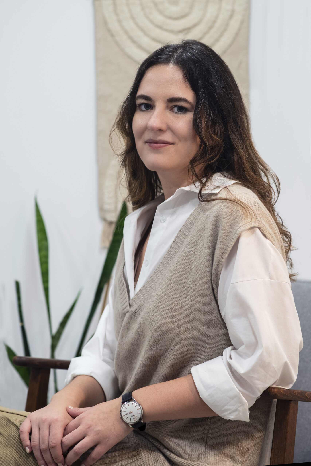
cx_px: 156
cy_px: 233
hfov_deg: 16.1
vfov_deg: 23.9
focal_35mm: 85
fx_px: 1101
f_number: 4
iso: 800
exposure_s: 1/125
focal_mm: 85
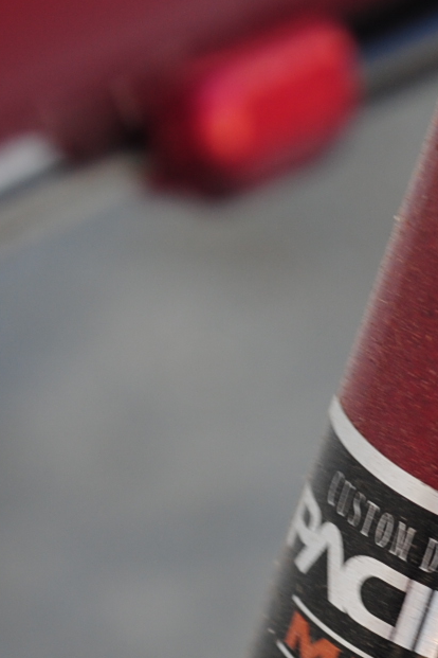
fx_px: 3842
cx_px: 382
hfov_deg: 6.5
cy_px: 588
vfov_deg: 9.7
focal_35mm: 211
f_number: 5.3
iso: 100
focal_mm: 45
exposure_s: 1/50
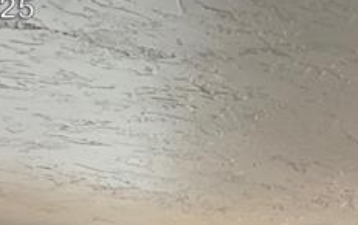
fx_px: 1192
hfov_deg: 15.8
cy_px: 528
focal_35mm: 122
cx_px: 524
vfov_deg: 9.6
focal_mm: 4.25
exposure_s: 1/60
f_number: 1.8
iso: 100
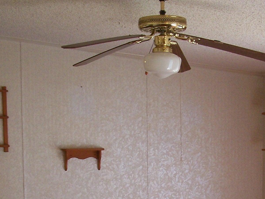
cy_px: 176
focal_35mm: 82
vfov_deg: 17.7
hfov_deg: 23.8
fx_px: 628
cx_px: 164
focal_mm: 6.3
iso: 140
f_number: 2.8
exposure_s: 1/20
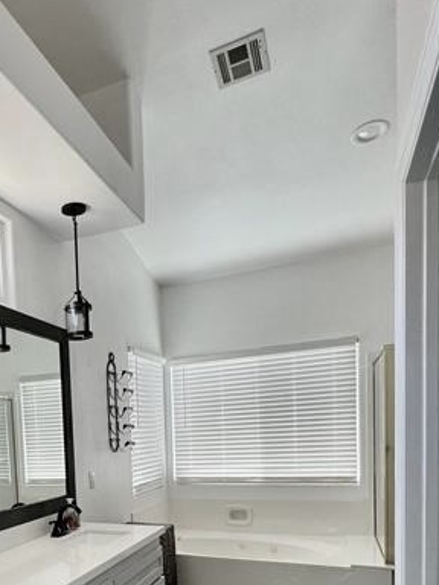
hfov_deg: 46.3
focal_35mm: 26
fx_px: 440
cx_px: 21
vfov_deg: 61.2
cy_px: 477
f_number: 1.8
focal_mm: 1.57
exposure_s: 1/120
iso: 80
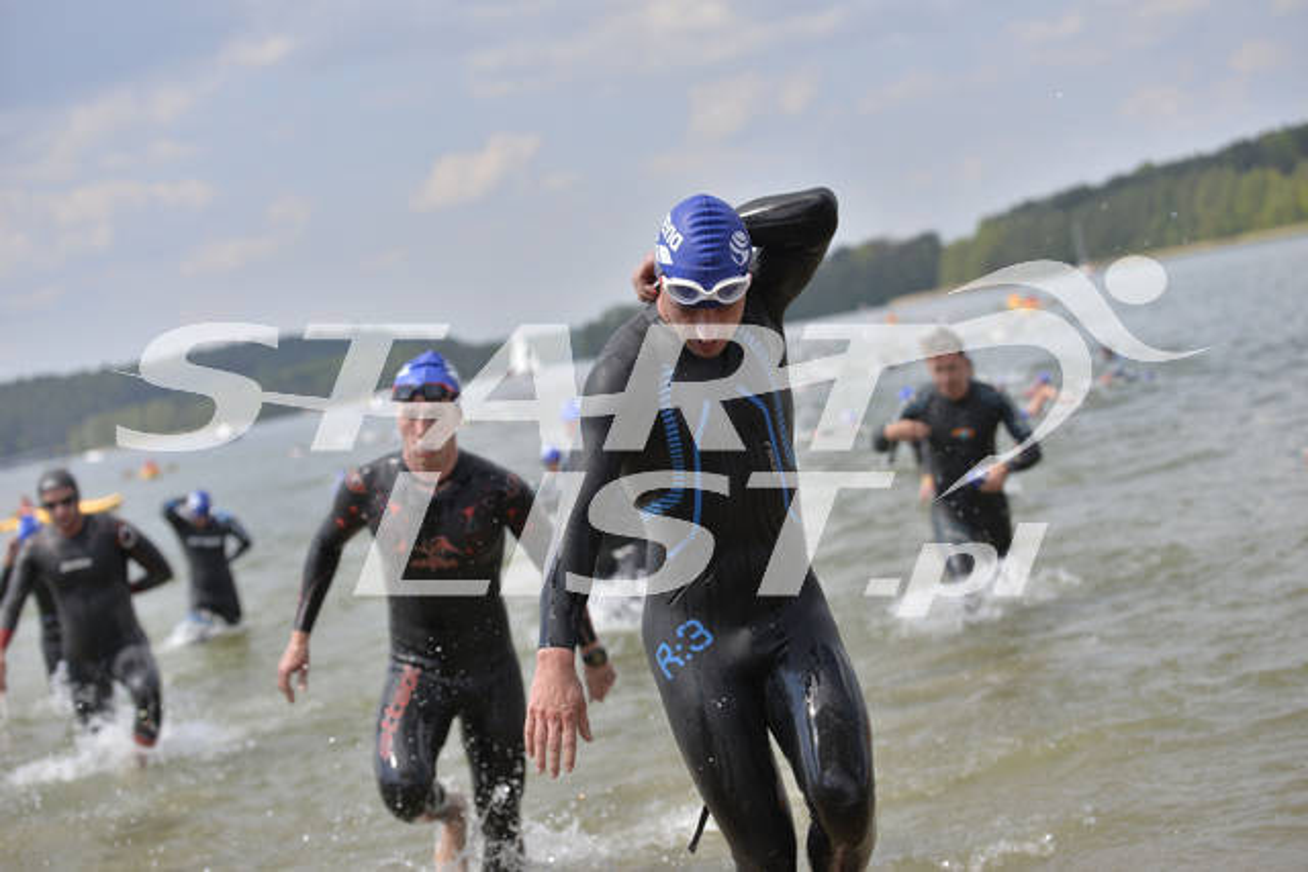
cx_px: 654
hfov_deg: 28.8
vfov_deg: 19.5
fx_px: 2544
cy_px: 436
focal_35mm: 70
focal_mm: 70
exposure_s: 1/3200
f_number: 4
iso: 200
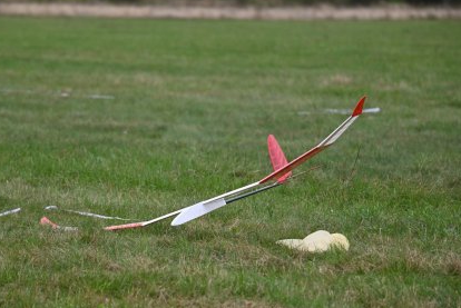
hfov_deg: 9.3
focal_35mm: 222
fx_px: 2846
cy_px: 177
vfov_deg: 6.2
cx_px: 195
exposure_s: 1/500
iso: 1000
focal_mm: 185
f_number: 5.3
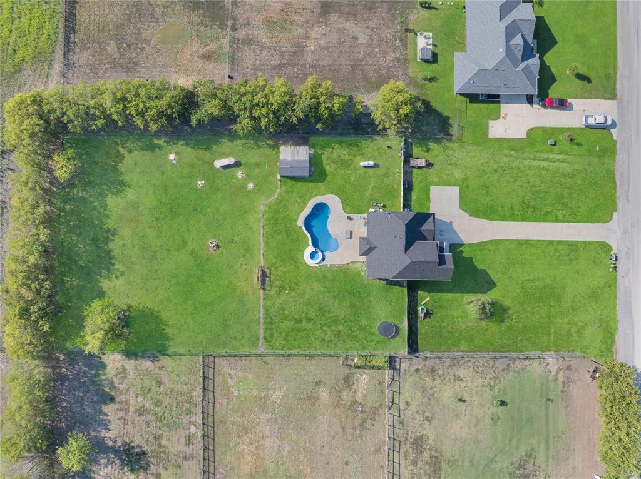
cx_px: 320
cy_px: 240
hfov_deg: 71.6
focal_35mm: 24
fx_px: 444
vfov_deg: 56.7
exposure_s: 1/80
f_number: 8
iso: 100
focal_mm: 12.29
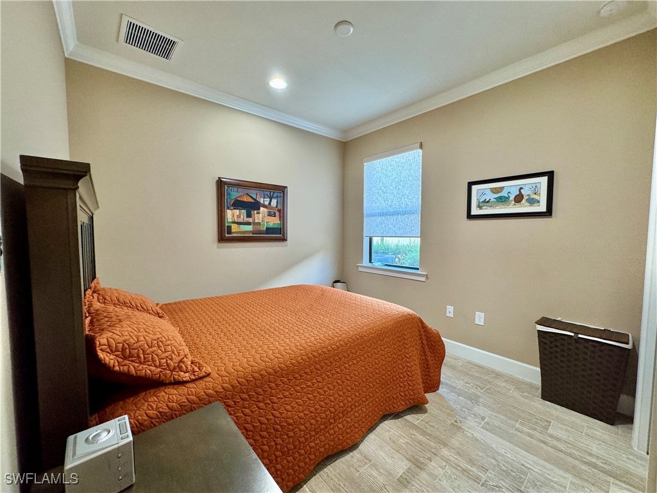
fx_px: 266
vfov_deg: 85.7
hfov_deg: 102.1
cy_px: 246
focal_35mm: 14
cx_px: 328
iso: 250
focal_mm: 2.22
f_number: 2.2
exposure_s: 1/60
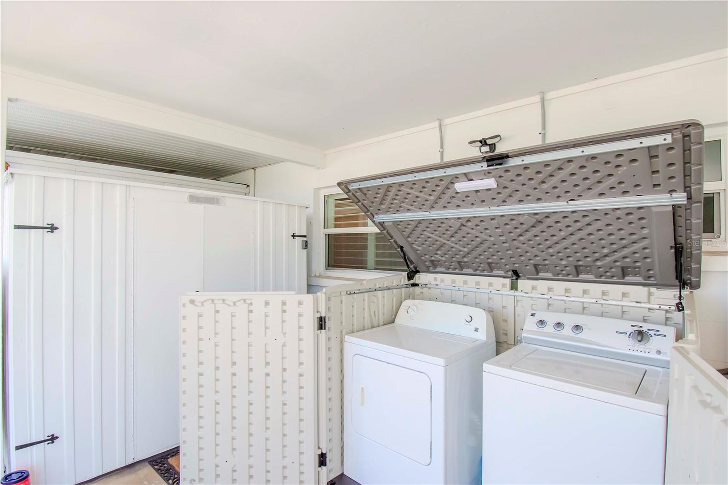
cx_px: 364
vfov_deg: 69.6
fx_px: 349
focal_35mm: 17
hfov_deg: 92.5
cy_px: 242
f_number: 10
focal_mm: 11.5
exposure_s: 1/160
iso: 640
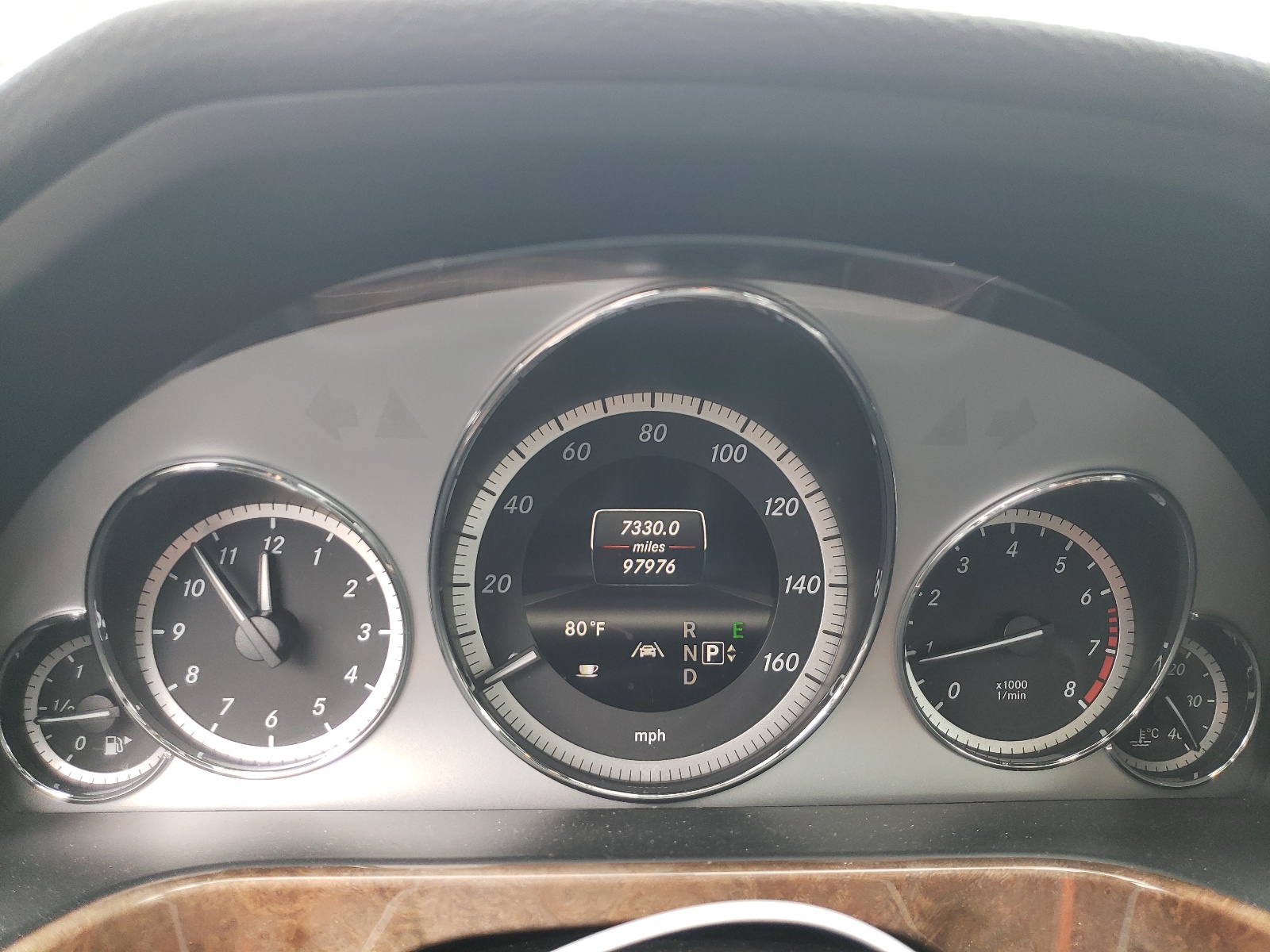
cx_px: 635
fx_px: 954
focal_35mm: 26
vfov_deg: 53.1
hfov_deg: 67.3
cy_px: 476
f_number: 1.5
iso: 79
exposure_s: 1/100
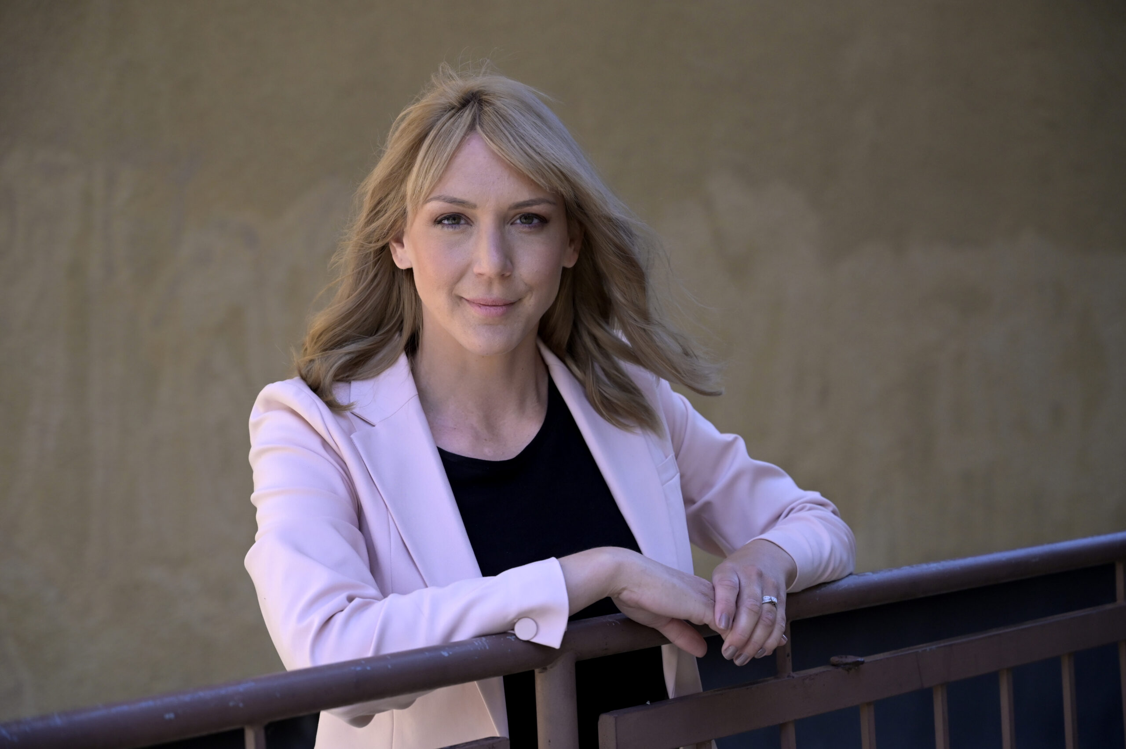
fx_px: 2188
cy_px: 374
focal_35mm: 70
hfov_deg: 28.9
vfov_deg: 19.4
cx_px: 563
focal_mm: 70
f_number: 4
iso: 1800
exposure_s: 1/3200
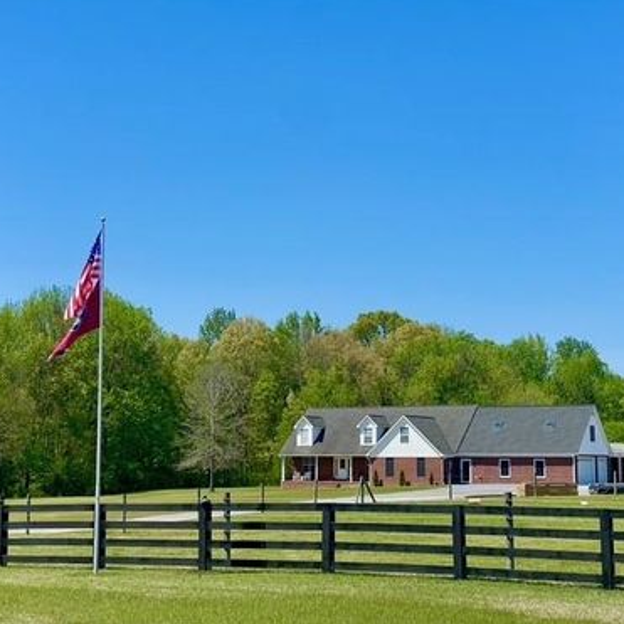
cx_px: 313
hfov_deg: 27.7
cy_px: 310
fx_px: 1264
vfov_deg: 27.7
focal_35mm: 62
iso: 20
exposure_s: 1/1653
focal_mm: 6
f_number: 2
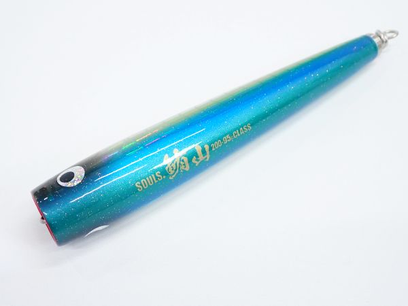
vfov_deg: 39.7
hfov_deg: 51.4
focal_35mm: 36
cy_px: 153
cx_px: 204
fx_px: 424
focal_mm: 6.37
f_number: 2.5
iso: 160
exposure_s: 1/80
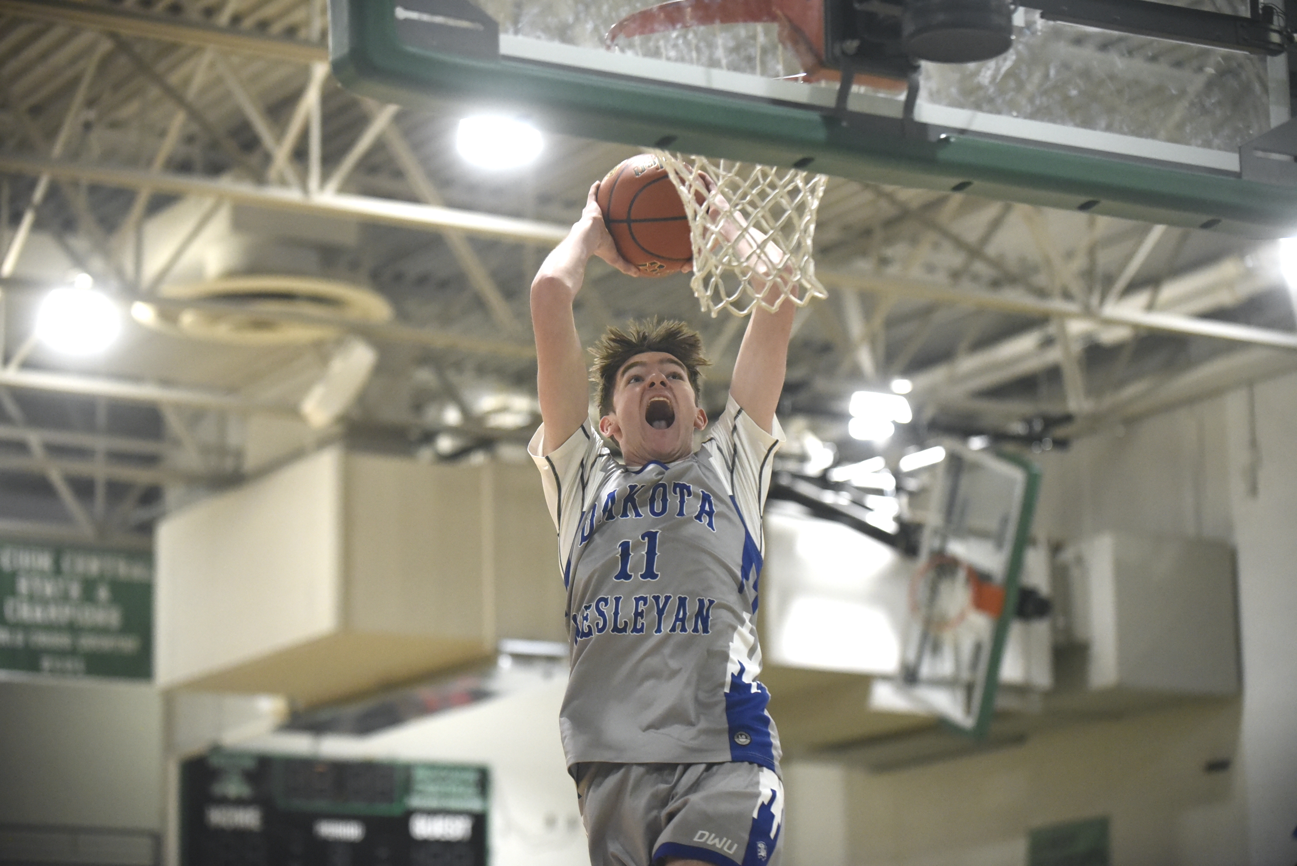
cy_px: 433
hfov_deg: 20.0
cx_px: 648
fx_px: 3676
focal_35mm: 102
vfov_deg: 13.4
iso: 7200
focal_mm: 102
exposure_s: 1/1000
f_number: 3.2
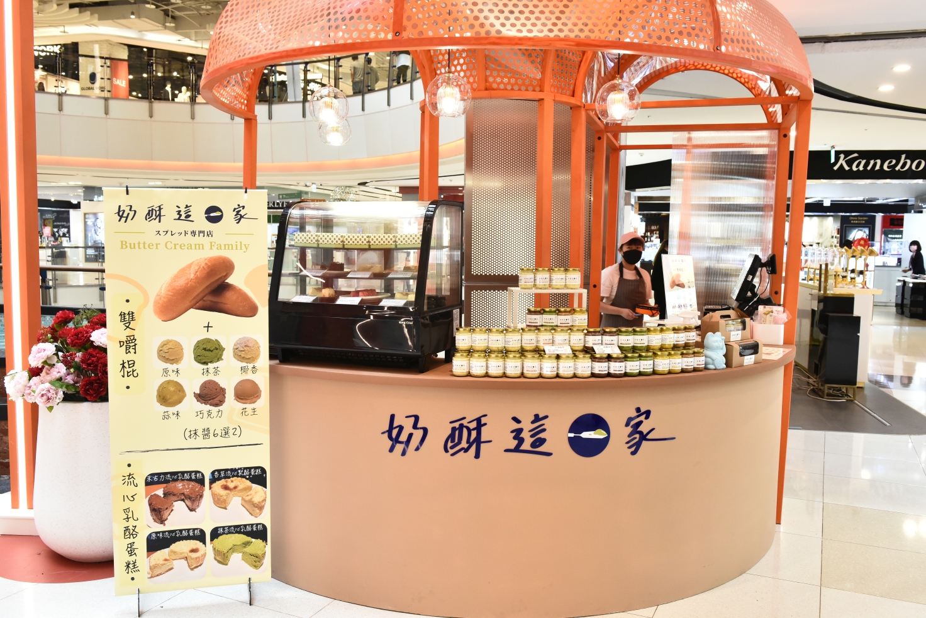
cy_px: 309
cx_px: 463
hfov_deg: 60.3
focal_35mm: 31
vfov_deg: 42.3
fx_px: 797
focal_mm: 31
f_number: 8
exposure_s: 1/60
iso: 2800
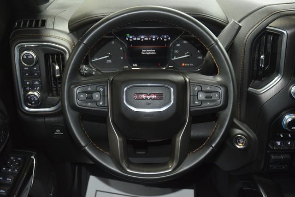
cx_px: 148
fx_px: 381
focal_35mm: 46
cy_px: 98
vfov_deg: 29.0
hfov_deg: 42.3
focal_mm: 31
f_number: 4
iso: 2000
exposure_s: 1/20
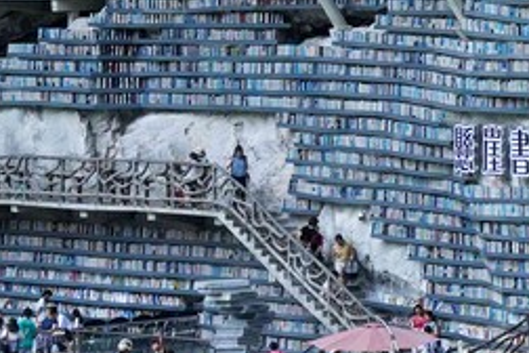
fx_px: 3541
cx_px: 1085
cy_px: -142
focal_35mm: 241
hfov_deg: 8.1
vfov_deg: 5.7
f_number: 8
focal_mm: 38
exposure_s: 1/250
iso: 640
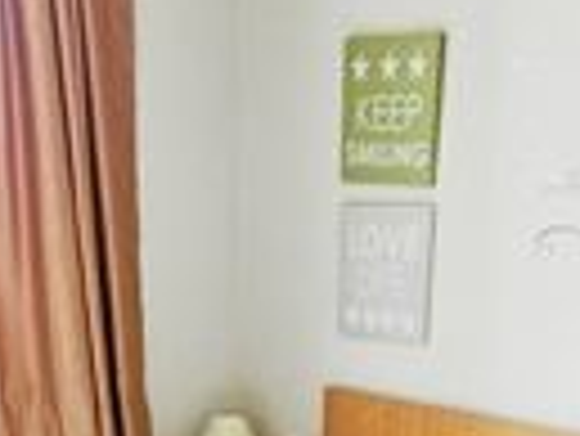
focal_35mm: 71
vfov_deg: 16.9
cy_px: 800
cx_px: 155
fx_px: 1191
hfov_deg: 27.1
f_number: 2.2
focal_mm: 1.7
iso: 80
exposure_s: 1/50
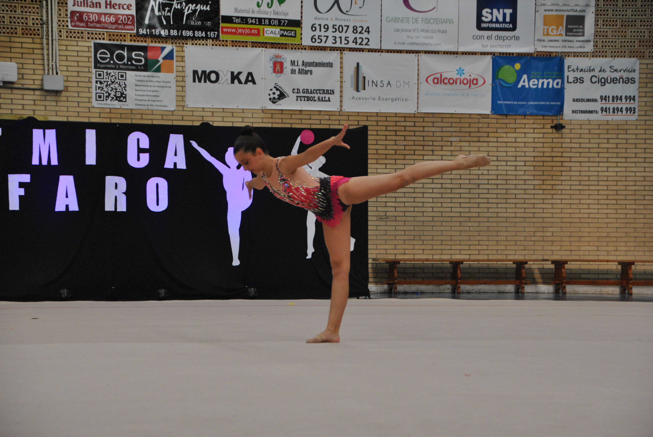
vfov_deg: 12.2
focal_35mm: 112
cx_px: 326
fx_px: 2043
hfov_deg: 18.2
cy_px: 218
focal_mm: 75
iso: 800
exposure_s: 1/250
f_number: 5.3
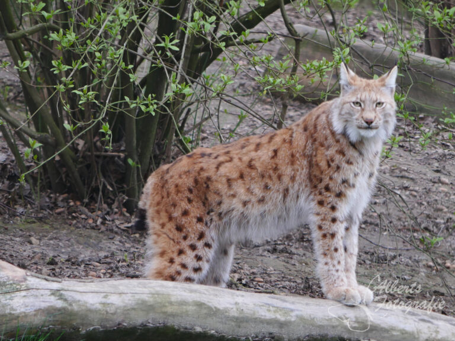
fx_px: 6572
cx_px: 228
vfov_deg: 3.0
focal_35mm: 500
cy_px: 170
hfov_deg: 4.0
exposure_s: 1/100
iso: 800
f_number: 7.1
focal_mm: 250
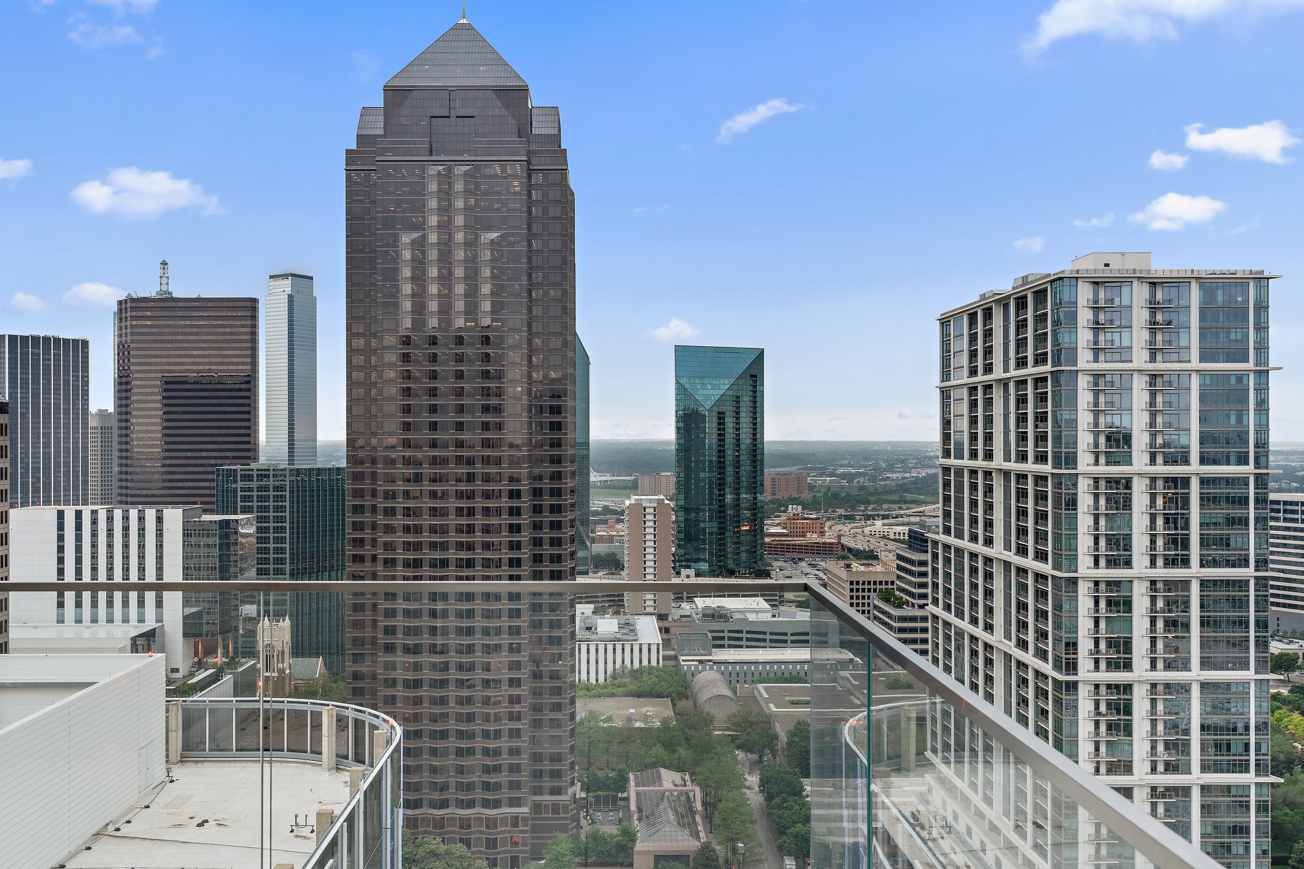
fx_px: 1123
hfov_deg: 60.3
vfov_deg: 42.3
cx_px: 652
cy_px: 434
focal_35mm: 31
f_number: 9
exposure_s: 1/3
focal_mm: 31
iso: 320
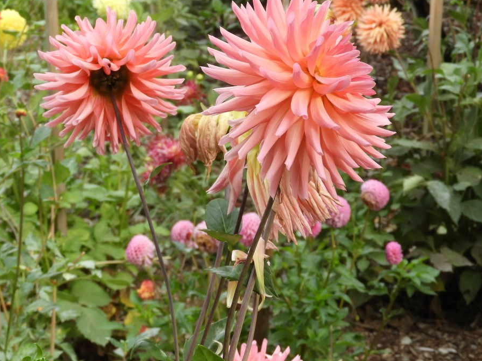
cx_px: 130
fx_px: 1114
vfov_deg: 18.4
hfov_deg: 24.2
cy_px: 149
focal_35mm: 80
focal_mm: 9
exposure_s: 1/100
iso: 100
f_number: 4
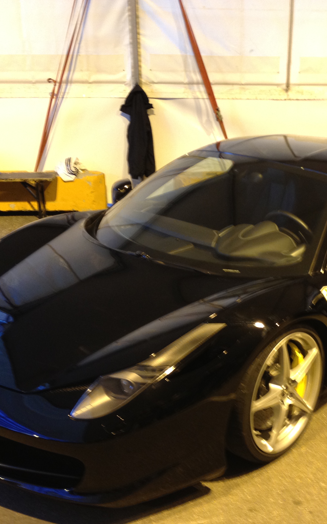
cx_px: 237
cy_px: 262
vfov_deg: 40.3
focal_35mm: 50
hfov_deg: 25.6
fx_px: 713
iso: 125
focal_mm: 4.28
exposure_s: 1/20
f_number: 2.4
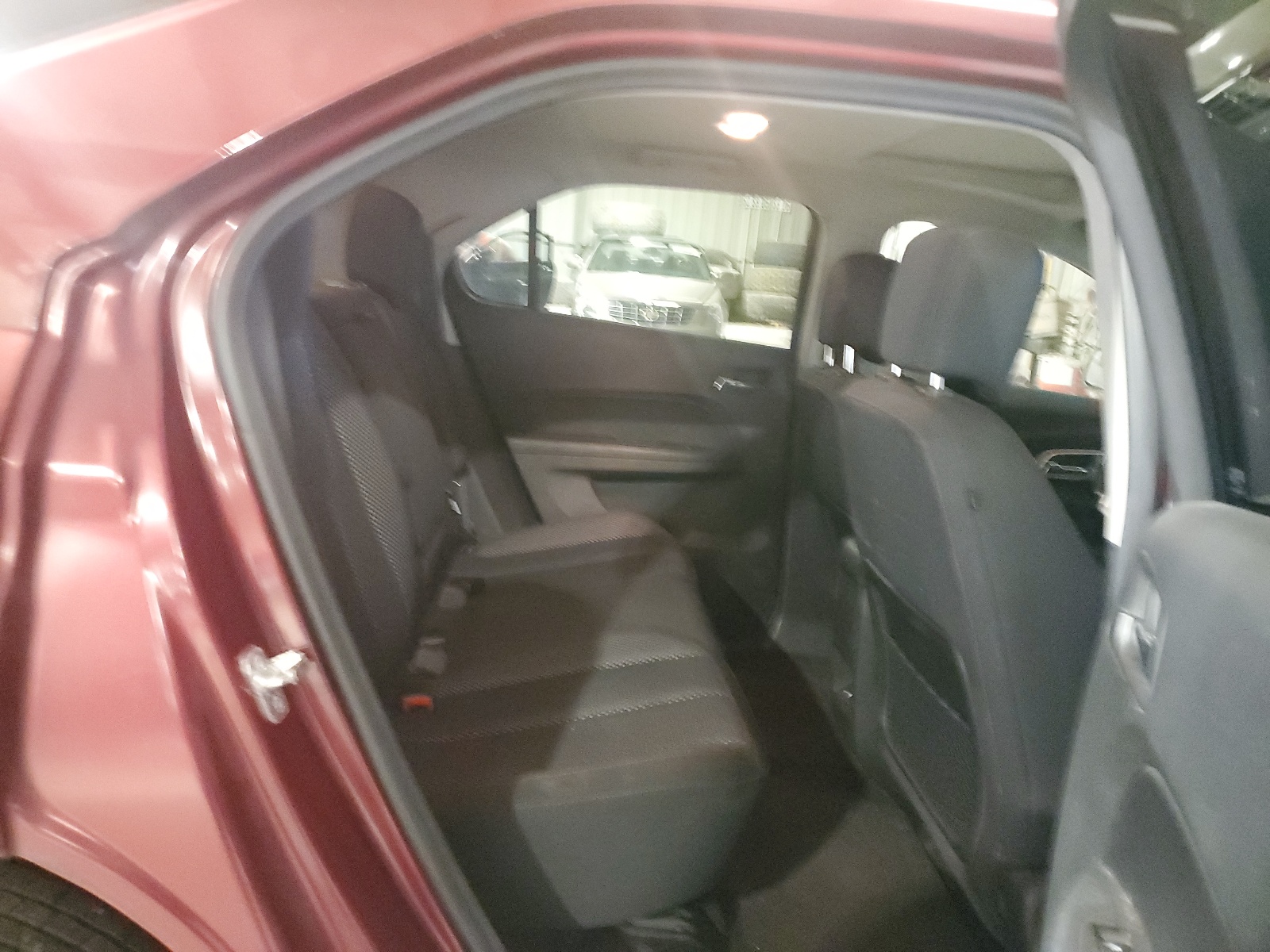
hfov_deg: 67.3
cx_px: 635
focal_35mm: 26
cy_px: 476
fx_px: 954
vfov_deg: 53.1
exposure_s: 1/17
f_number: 1.5
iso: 943
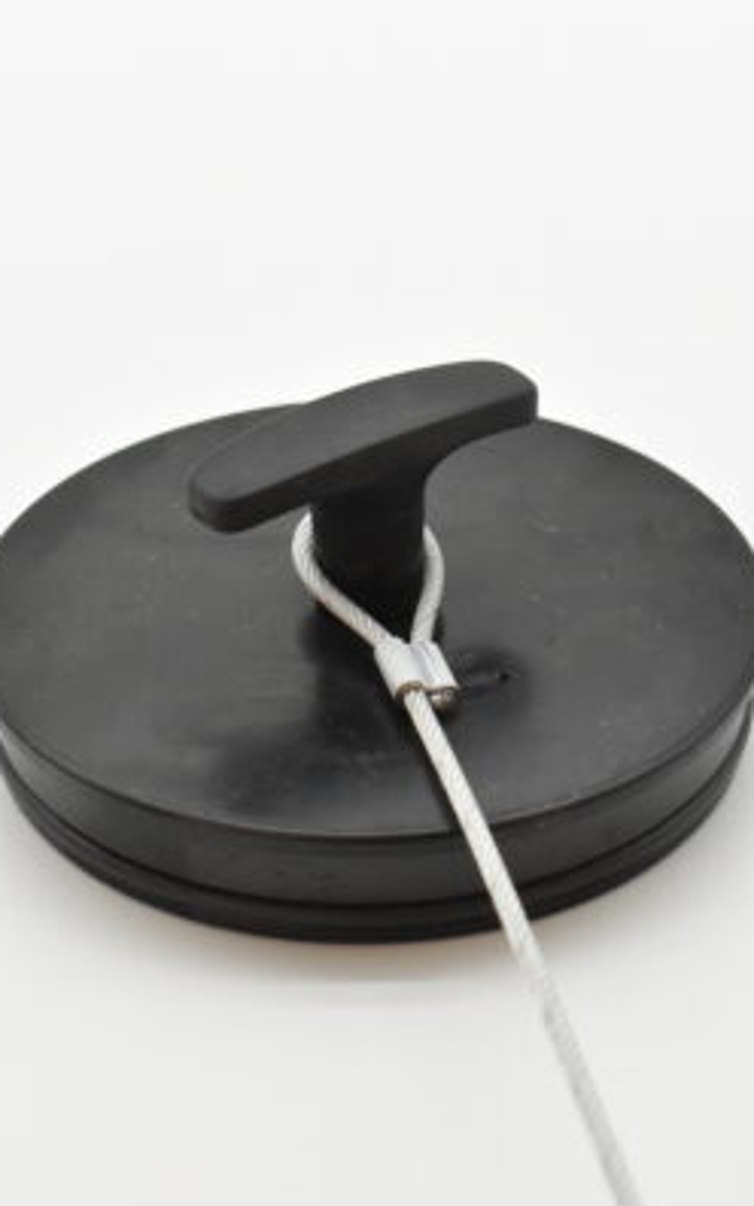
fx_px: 3651
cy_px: 605
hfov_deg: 11.8
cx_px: 435
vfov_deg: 18.8
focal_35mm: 111
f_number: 8
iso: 1600
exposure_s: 1/800
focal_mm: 48
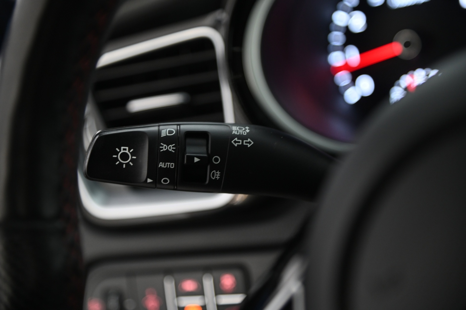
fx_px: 1112
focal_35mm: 86
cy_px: 155
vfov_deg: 15.9
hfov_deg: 23.7
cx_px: 233
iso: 2000
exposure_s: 1/25
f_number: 4
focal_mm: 86
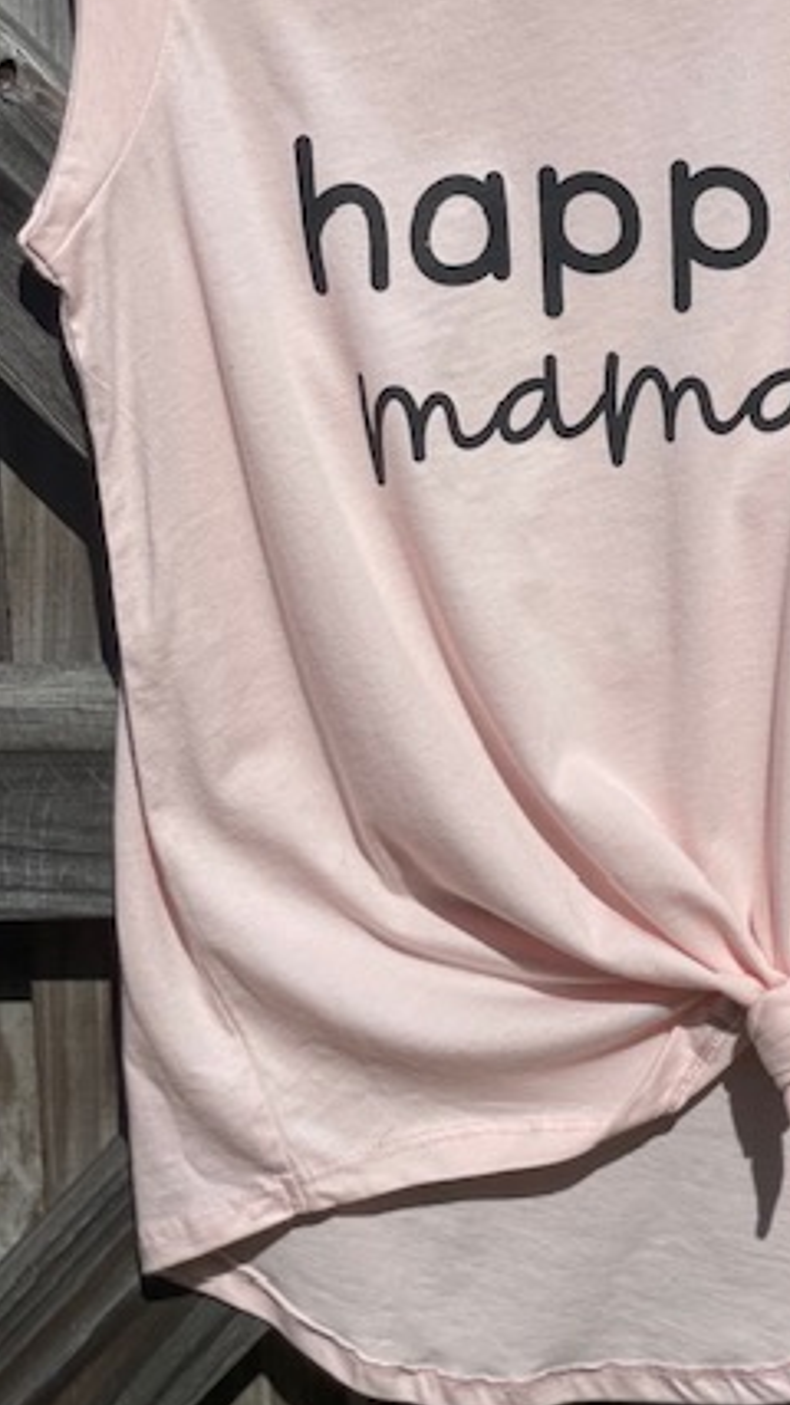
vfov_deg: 24.9
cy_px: 474
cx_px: 629
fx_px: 3167
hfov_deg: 14.1
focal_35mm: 85
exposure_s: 1/5988
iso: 25
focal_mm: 6
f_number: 2
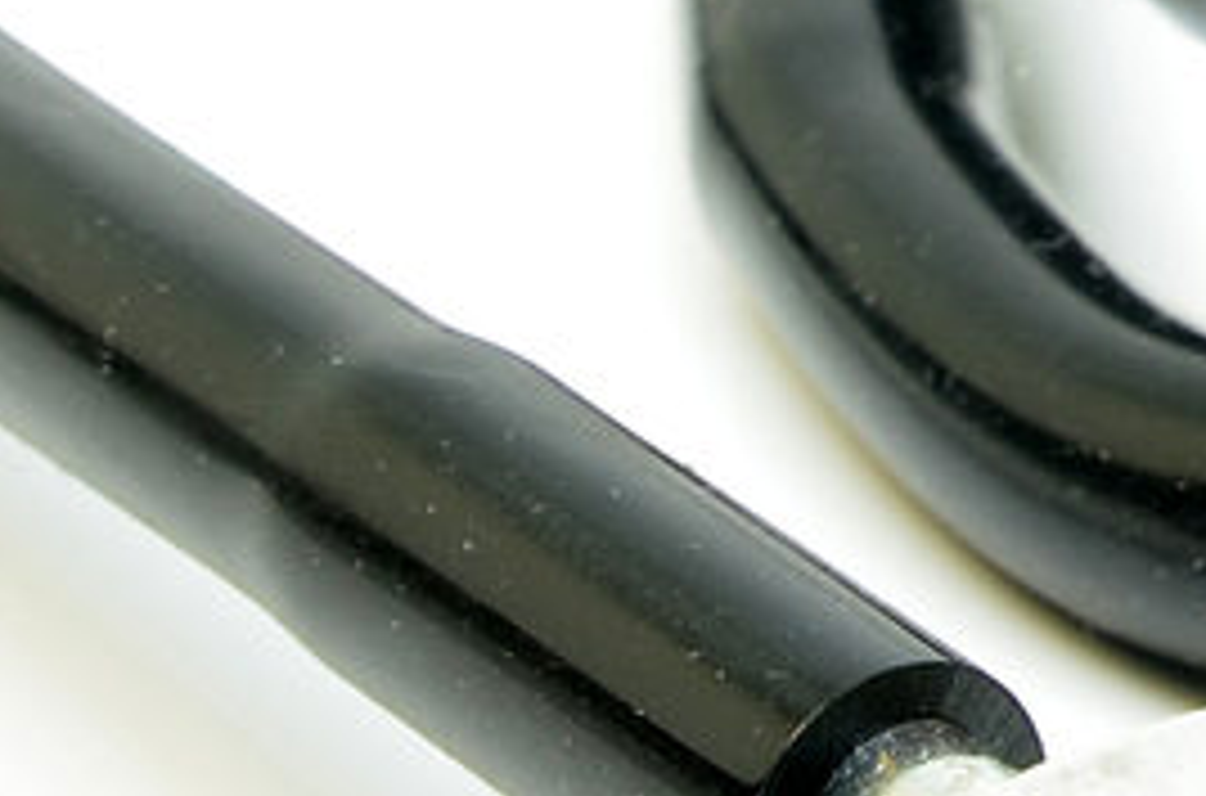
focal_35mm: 417
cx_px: 2192
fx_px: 13927
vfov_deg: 3.3
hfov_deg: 4.9
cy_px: -492
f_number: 13
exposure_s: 1/5
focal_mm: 35
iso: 100
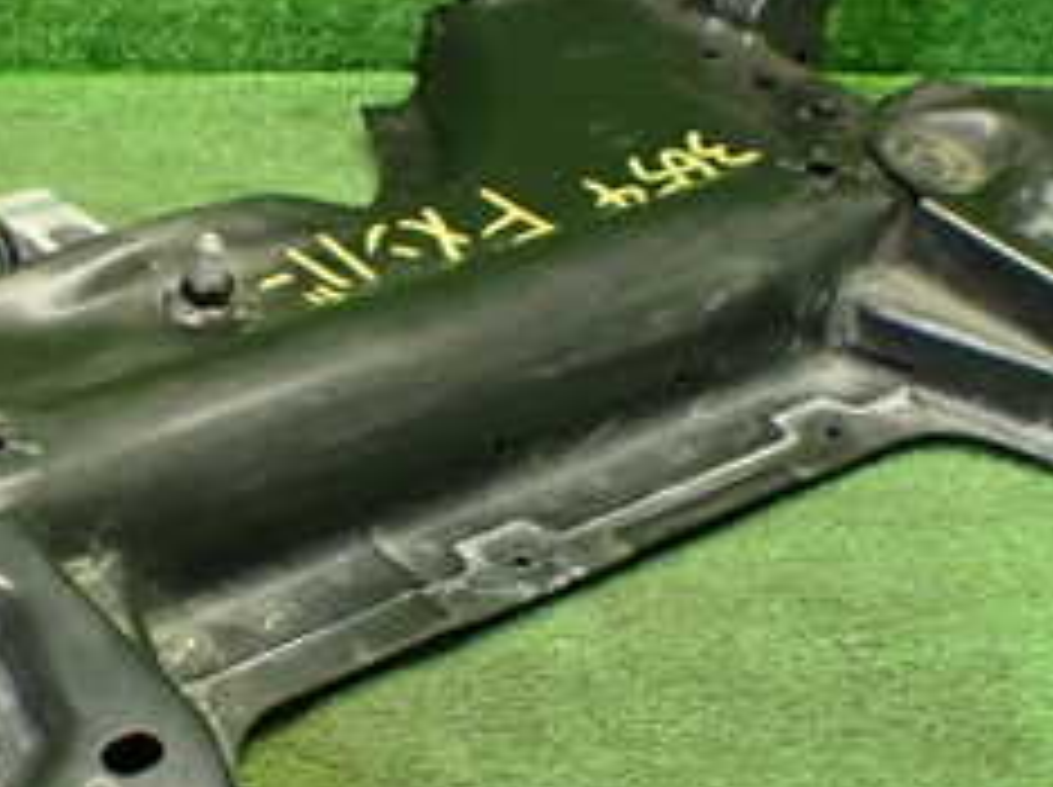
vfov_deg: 19.1
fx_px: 2340
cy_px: 459
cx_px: 248
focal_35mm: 77
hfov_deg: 25.0
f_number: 2.3
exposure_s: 1/100
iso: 800
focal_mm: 5.4
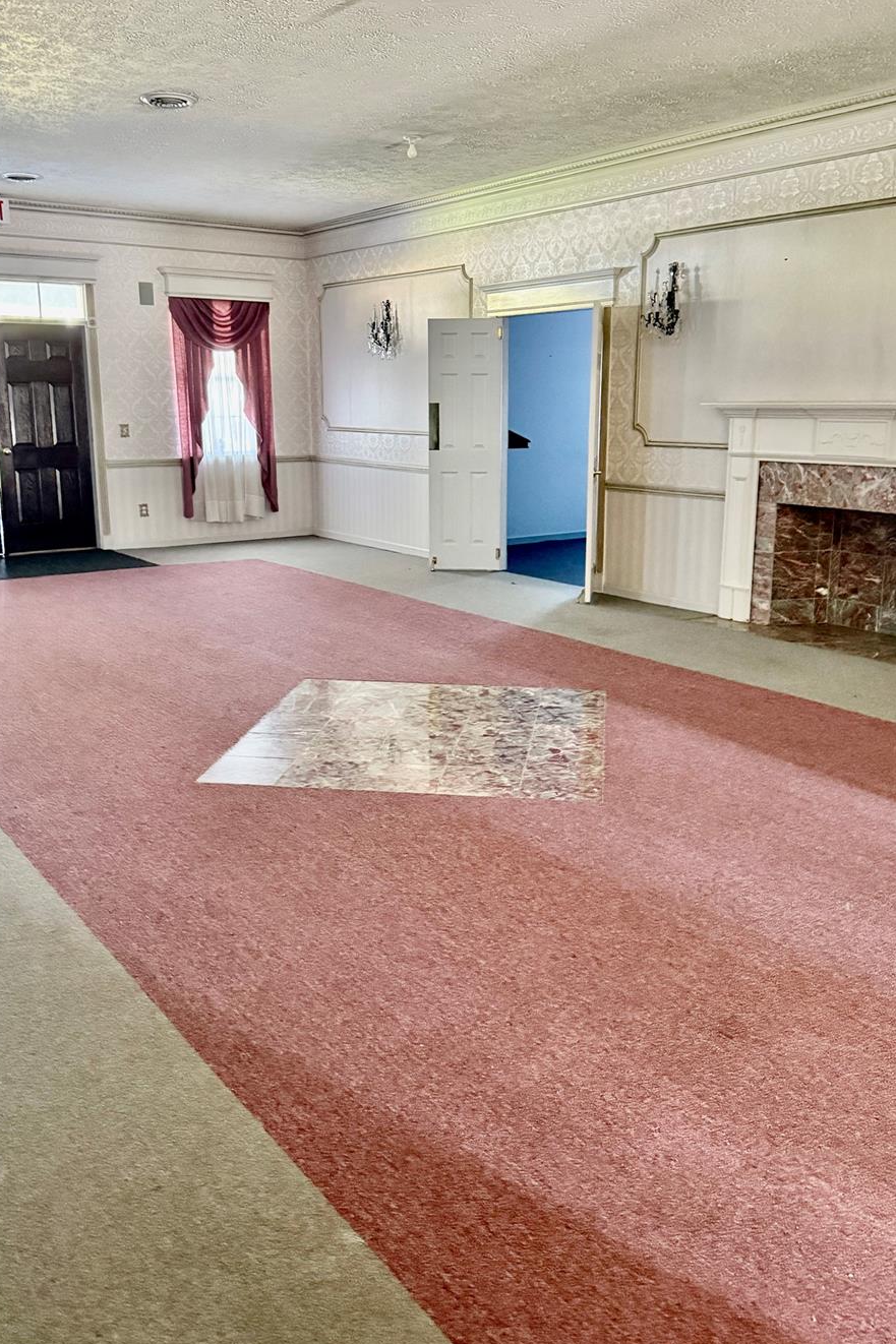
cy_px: 617
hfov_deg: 44.9
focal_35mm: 29
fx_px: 1083
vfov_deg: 63.6
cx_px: 459
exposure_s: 1/40
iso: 1000
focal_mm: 6.76
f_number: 1.78
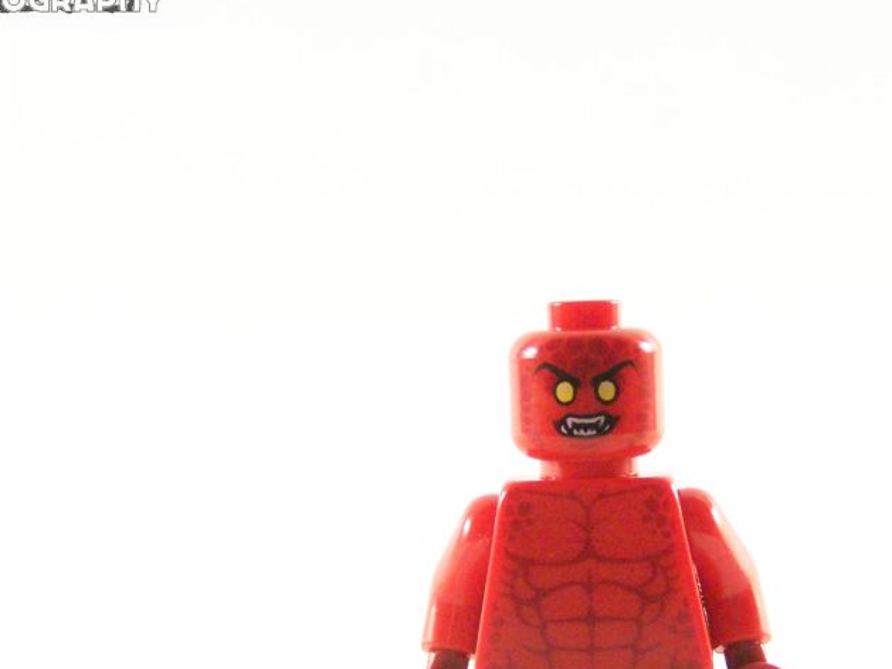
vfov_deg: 13.6
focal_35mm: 109
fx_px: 2809
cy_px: 469
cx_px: 601
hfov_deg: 18.0
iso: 400
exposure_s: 1/60
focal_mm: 11.1
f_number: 3.2
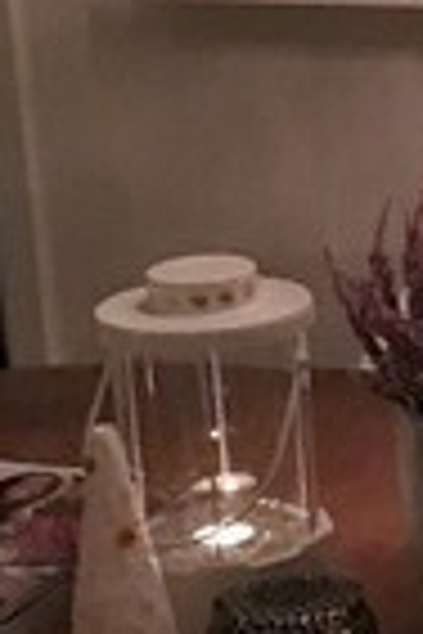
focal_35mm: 164
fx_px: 2890
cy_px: 297
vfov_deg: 12.5
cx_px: 1030
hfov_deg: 7.8
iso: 400
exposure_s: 1/17
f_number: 2.2
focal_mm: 4.15
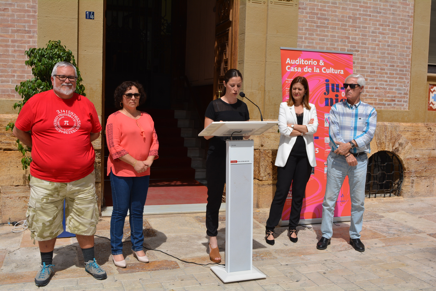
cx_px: 218
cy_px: 146
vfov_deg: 34.3
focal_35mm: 39
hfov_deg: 49.5
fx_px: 473
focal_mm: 26
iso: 100
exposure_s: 1/200
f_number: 11
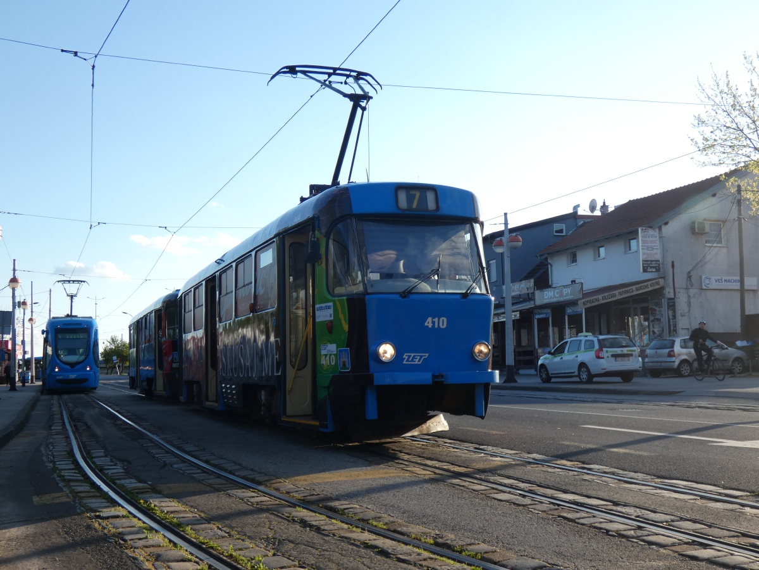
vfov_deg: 33.6
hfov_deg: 43.9
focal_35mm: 43
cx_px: 380
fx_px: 943
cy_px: 285
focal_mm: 7.8
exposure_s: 1/400
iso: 80
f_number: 3.7
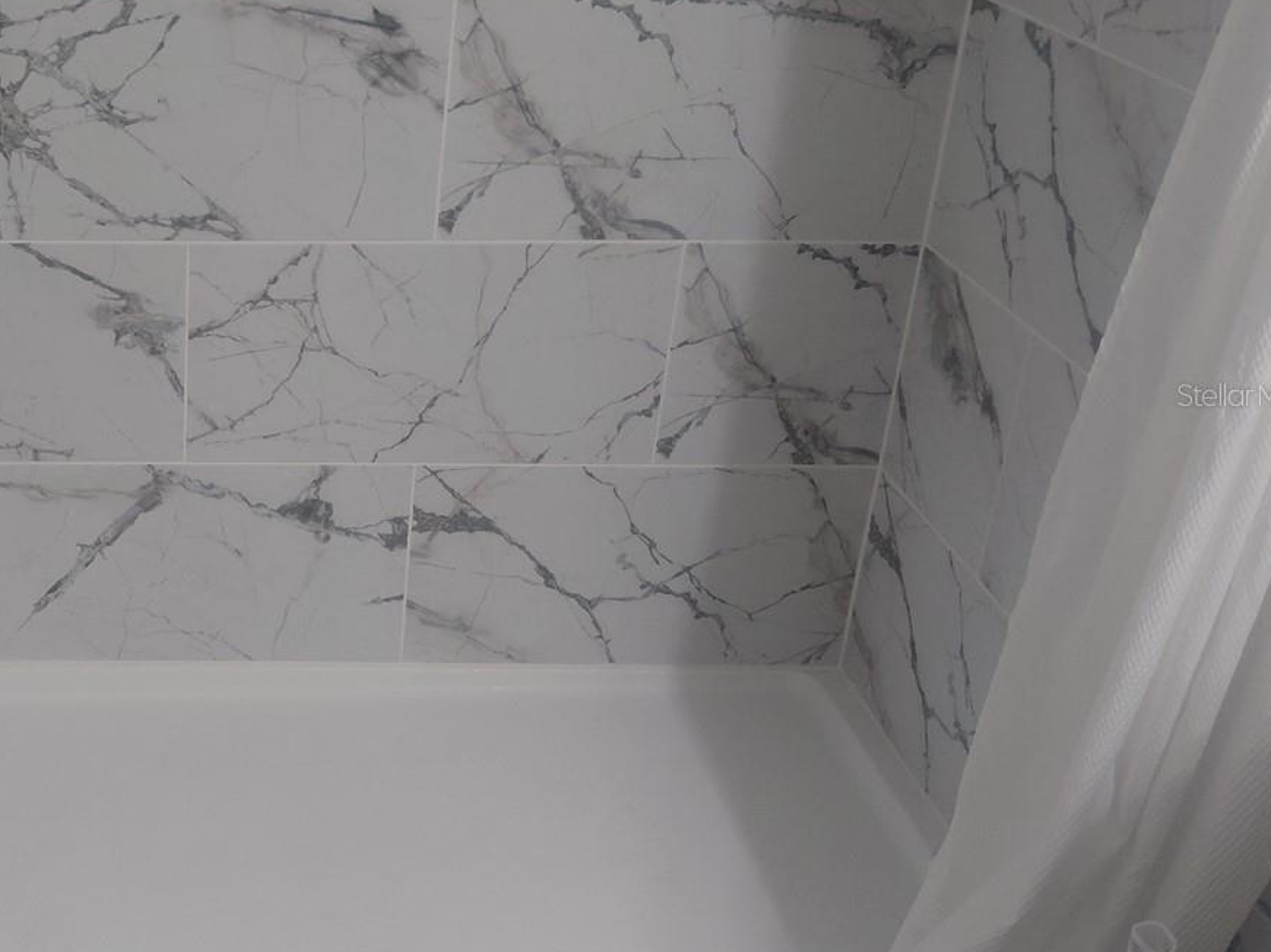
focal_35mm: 46
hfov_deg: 38.6
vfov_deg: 31.4
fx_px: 1689
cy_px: 394
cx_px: 146
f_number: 1.8
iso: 250
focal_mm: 4.69
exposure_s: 1/120
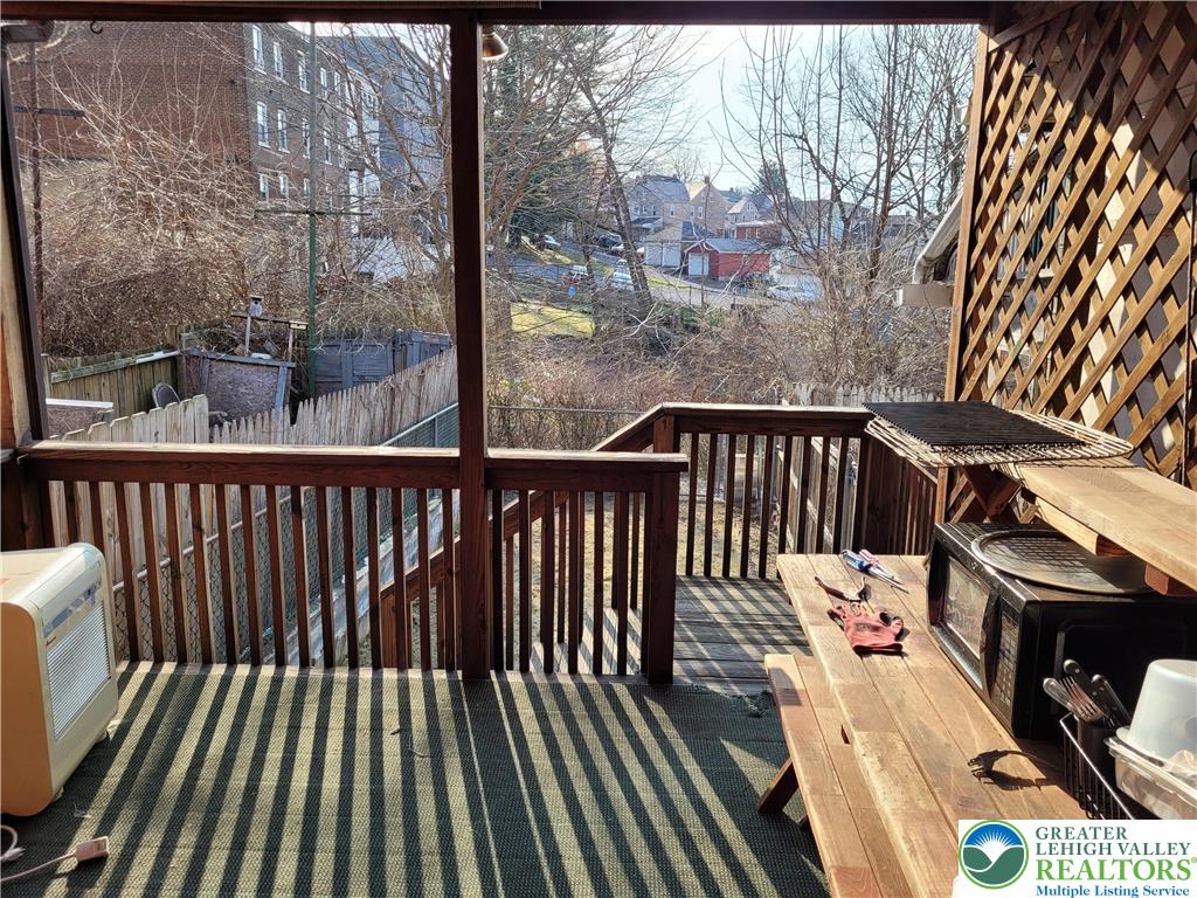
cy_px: 449
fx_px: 899
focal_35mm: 26
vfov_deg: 53.1
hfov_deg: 67.3
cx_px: 598
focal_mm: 5.4
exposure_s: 1/577
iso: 40
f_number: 1.8
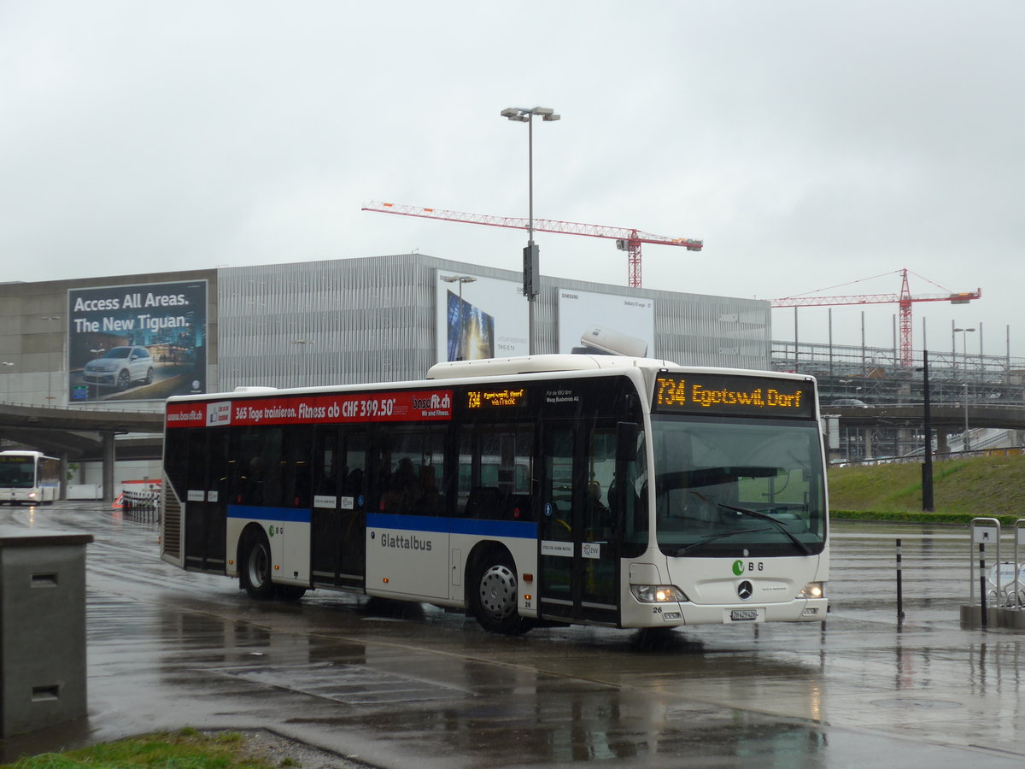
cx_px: 512
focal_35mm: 62
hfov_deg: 31.2
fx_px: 1836
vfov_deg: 23.7
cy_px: 384
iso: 80
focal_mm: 12.7
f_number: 3.7
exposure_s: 1/250
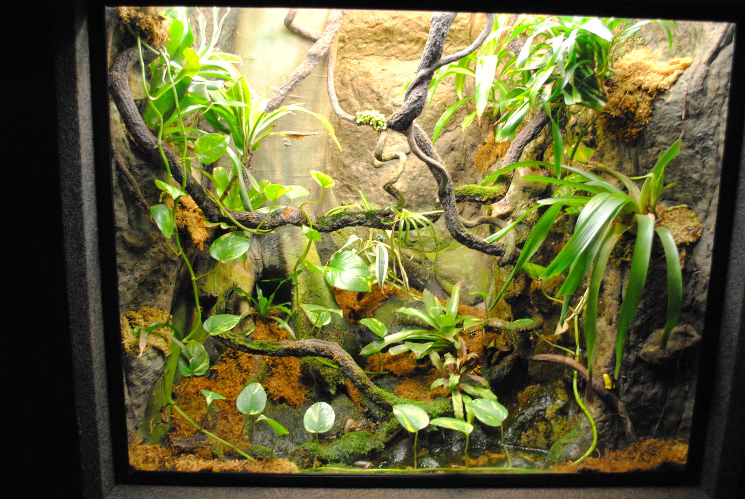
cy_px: 250
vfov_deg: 40.1
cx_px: 372
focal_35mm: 33
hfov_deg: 57.2
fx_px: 684
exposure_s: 1/30
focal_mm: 22
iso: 800
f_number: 4
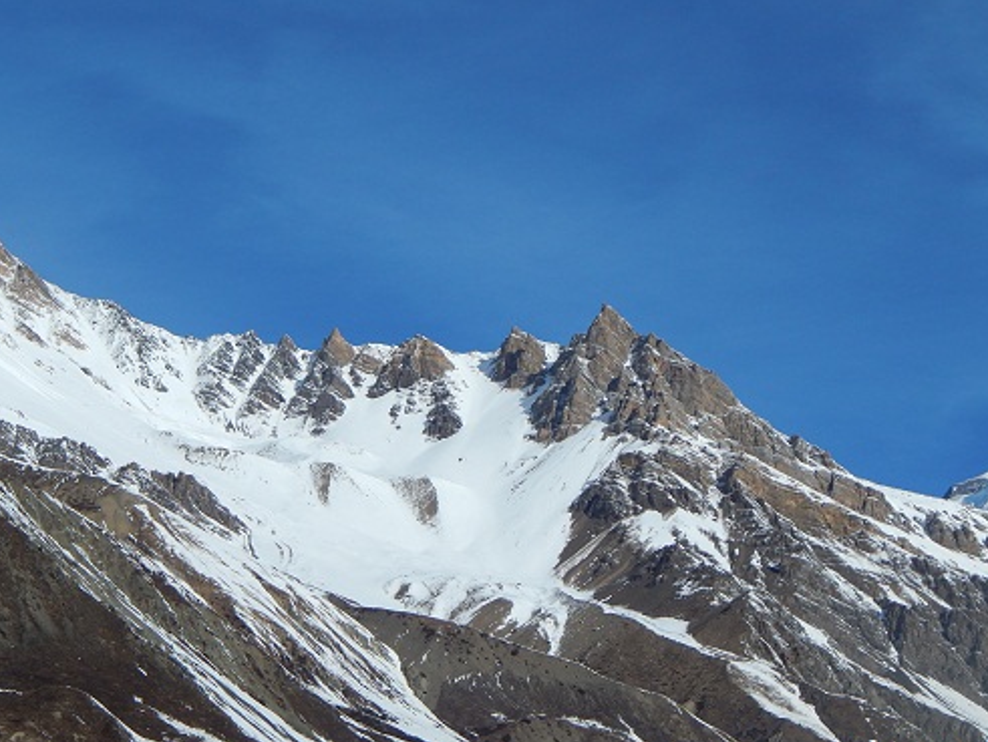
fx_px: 2799
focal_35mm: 98
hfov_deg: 20.0
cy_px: 350
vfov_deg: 15.1
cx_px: 531
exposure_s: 1/500
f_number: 8.6
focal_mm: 15.3
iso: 125
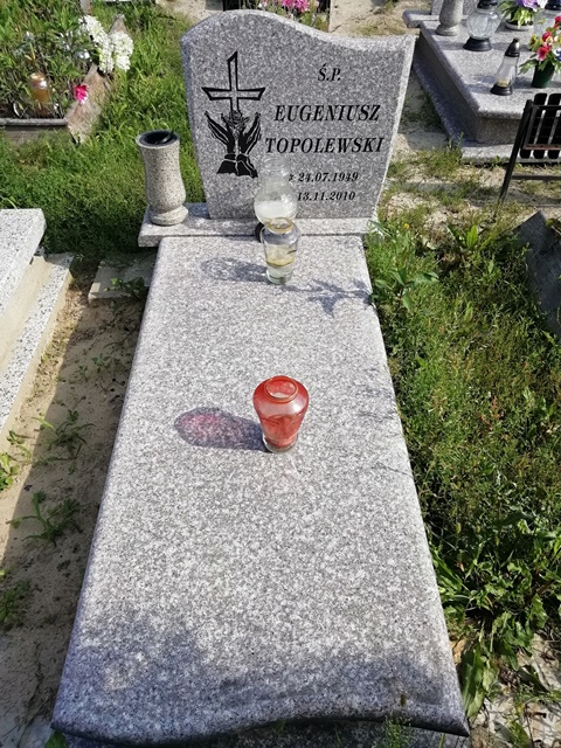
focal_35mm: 26
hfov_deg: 53.1
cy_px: 374
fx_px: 562
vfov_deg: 67.3
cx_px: 280
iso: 50
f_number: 2.2
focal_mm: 3.21
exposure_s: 1/754
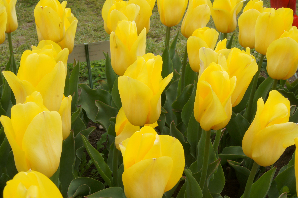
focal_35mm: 42
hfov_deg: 46.4
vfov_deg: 31.9
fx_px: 347
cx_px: 149
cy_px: 99
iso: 200
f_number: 16
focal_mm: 28
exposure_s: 1/60
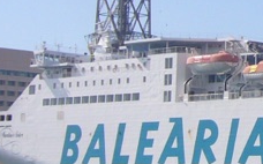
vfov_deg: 8.7
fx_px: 1067
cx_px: 409
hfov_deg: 13.2
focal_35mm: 149
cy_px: -18
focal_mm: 4.7
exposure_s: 1/400
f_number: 5.6
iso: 80
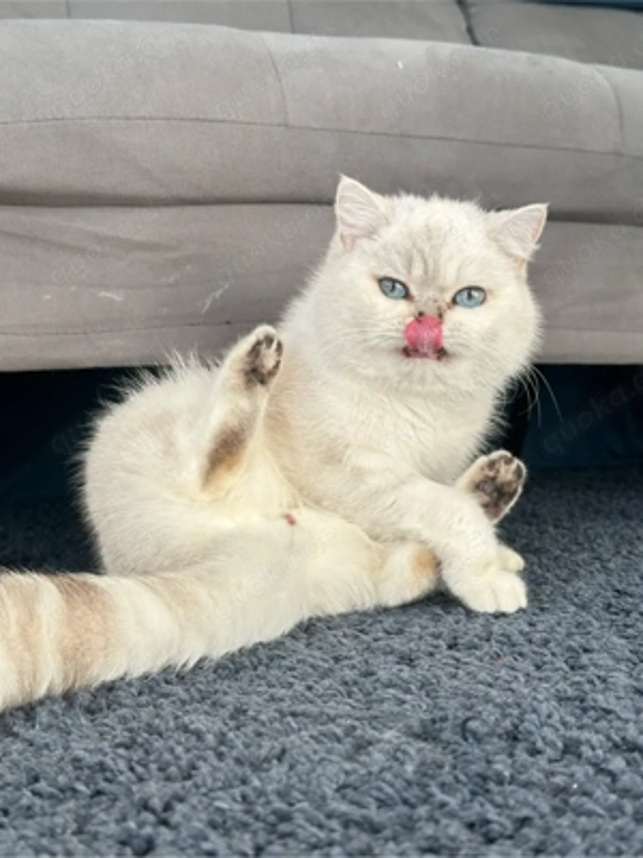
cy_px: 429
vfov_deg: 39.7
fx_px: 1189
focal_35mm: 48
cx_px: 322
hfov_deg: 30.3
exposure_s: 1/121
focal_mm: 6.86
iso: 64
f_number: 1.78
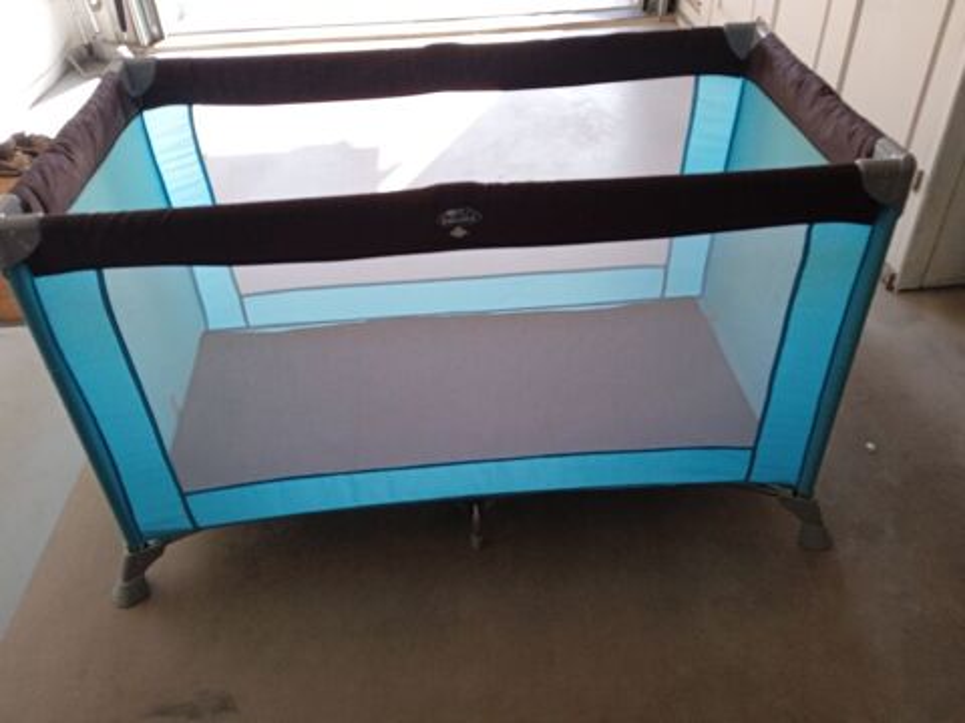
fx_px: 781
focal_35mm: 28
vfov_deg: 49.7
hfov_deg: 63.4
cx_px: 482
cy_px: 362
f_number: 2.2
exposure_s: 1/50
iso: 158
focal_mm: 3.43
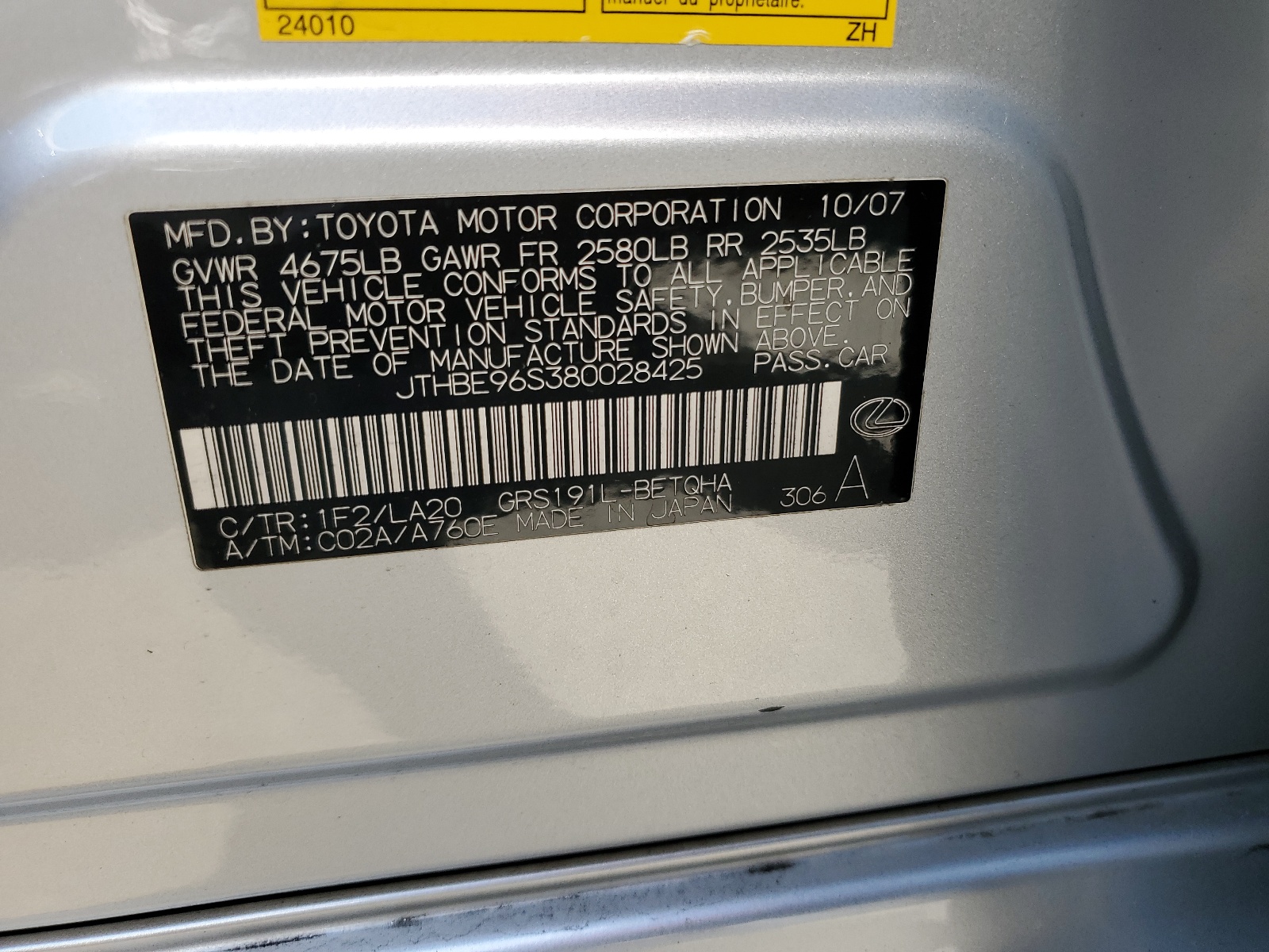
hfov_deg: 67.3
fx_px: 953
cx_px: 634
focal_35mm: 26
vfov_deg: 53.1
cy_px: 476
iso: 50
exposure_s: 1/385
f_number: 1.5
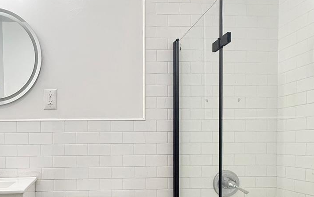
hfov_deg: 57.2
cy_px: 157
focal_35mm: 32
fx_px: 274
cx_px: 86
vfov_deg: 38.0
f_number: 2.2
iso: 125
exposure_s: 1/120
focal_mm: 2.22
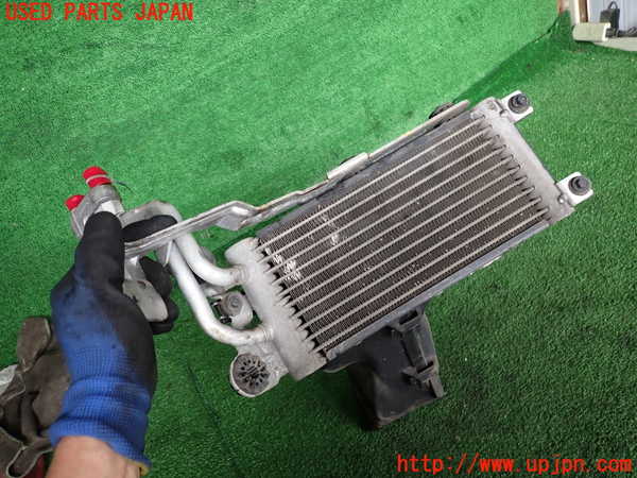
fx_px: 460
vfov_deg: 54.9
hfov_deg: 69.4
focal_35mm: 25
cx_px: 318
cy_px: 239
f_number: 2
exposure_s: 1/100
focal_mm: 4.5
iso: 100
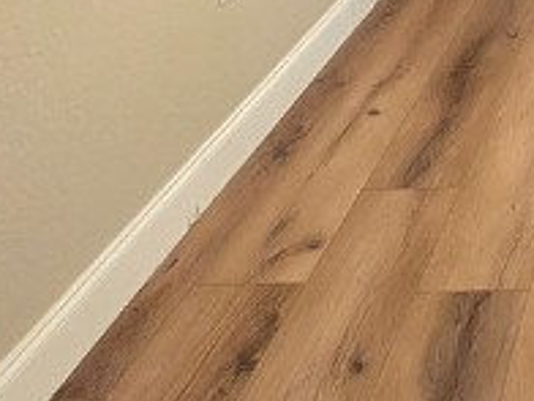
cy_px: -316
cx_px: 747
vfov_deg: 17.6
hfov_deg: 24.0
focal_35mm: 68
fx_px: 1049
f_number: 2.2
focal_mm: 2.2
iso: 640
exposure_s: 1/60
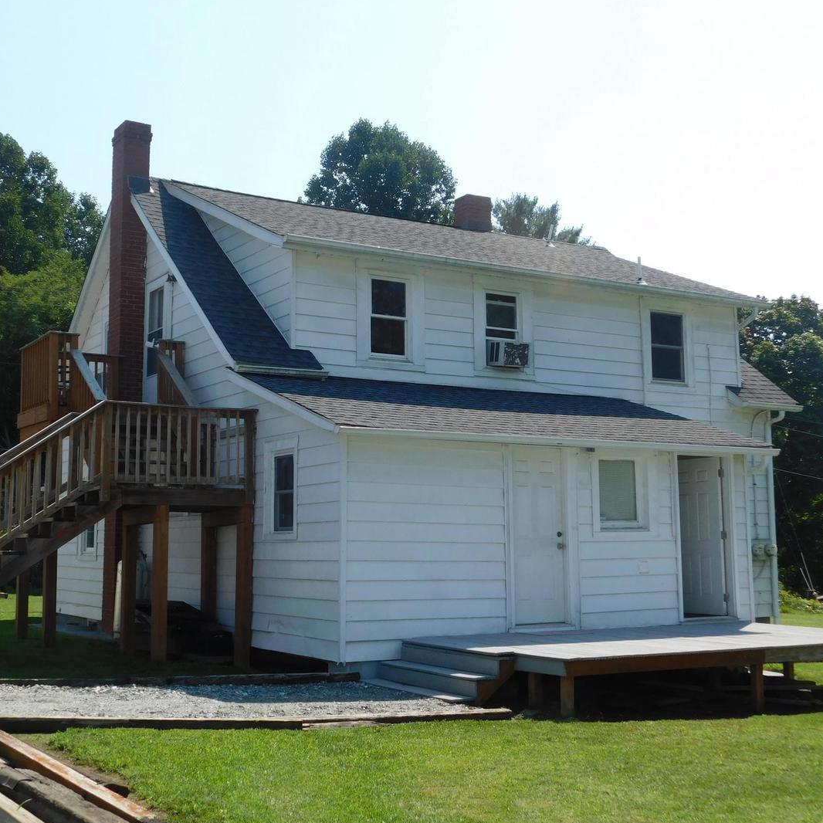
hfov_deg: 39.1
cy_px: 412
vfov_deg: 39.2
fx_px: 1157
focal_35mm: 43
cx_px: 346
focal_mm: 6.3
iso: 125
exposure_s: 1/1250
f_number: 3.5
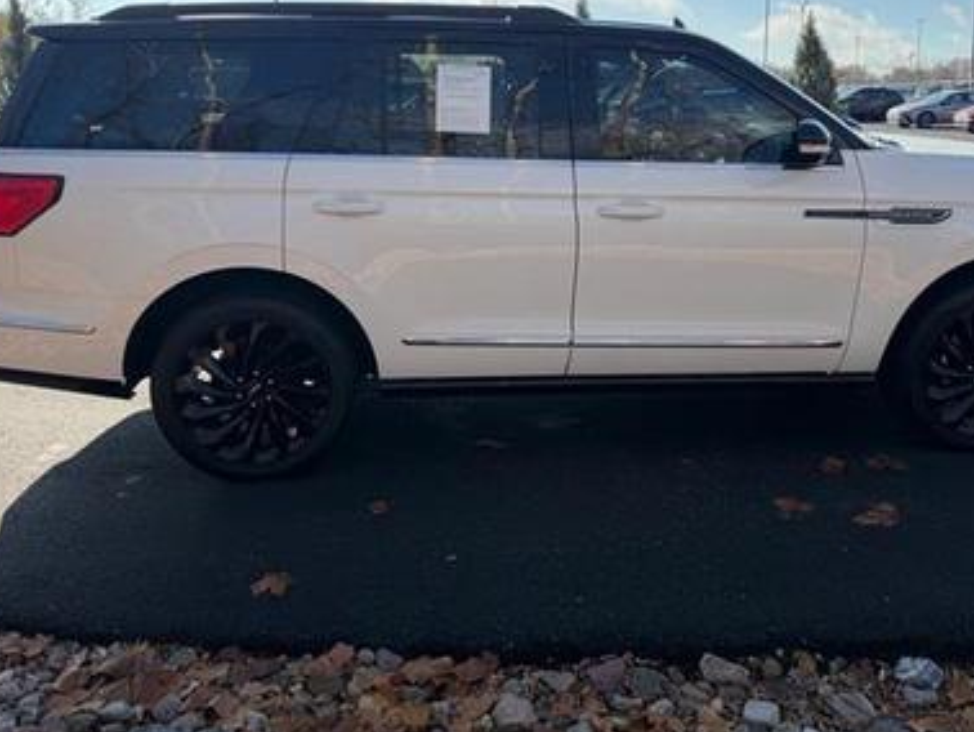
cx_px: 528
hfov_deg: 56.7
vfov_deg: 43.7
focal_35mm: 32
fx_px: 901
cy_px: 255
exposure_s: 1/3584
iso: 100
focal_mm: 6.76
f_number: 1.78
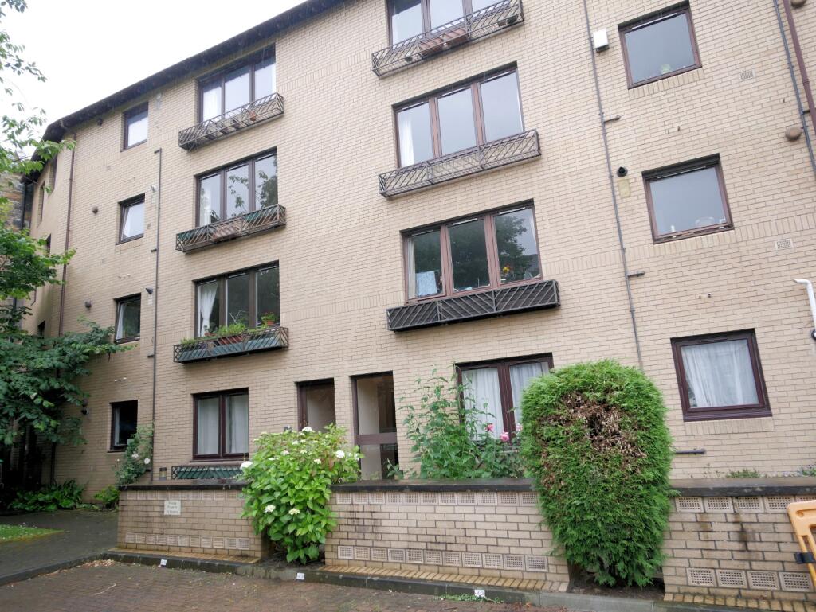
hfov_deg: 71.6
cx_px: 408
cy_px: 306
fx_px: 566
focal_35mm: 24
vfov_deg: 56.9
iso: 200
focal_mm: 12
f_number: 4
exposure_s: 1/125
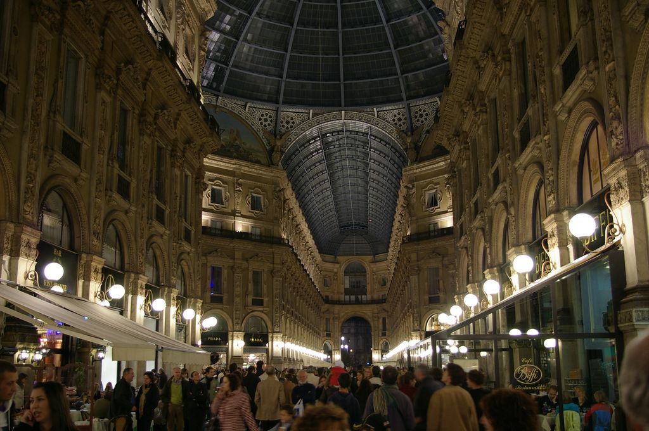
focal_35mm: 39
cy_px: 216
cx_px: 324
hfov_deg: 49.6
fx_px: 702
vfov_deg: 34.1
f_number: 4
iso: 400
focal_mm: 26
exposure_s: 1/15
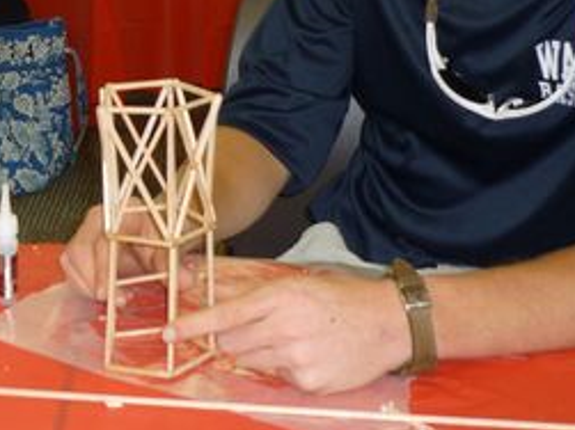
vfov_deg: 14.7
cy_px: -96
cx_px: -21
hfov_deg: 19.6
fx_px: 1610
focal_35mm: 97
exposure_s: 1/30
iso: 100
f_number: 2.9
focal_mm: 6.3
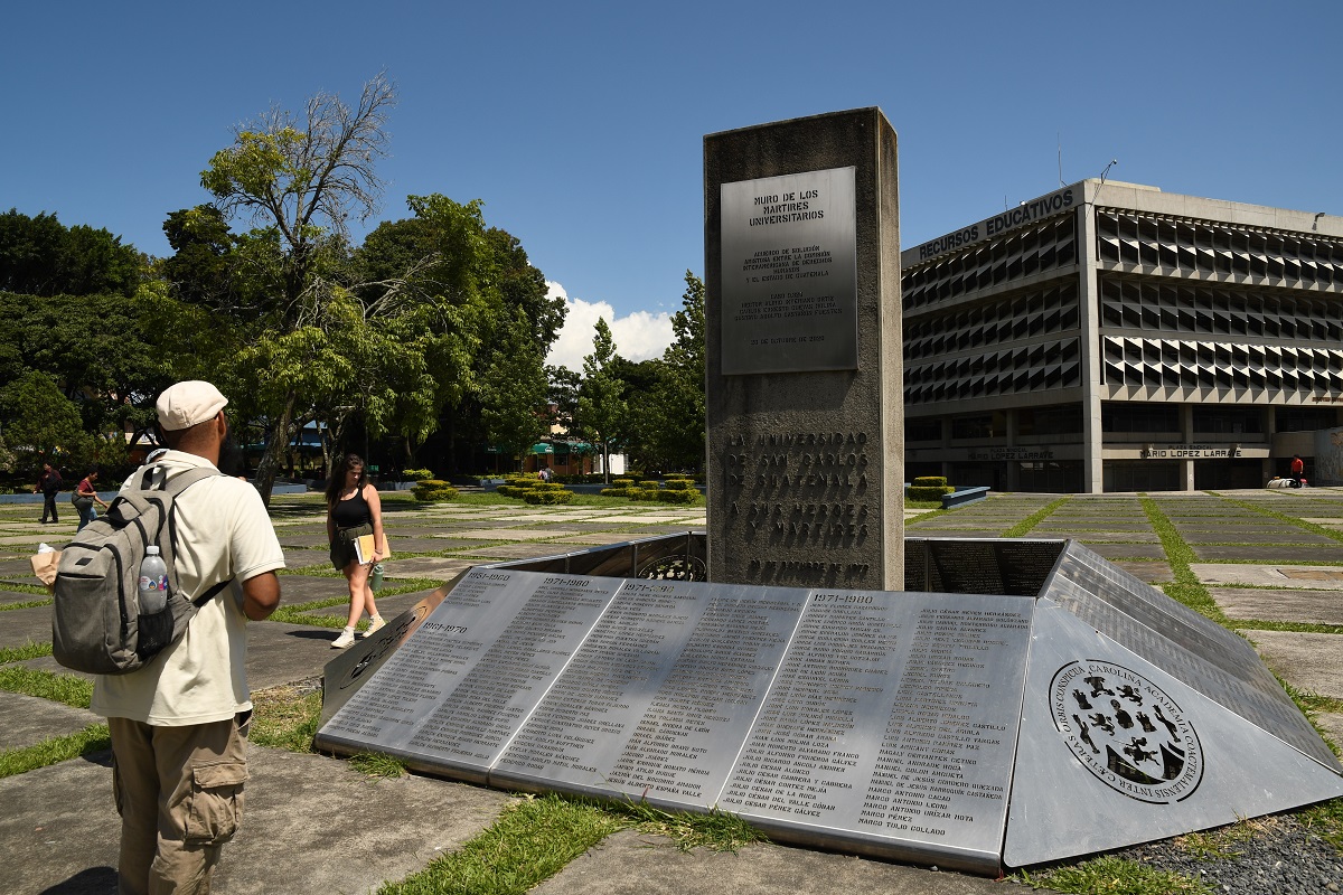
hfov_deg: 73.7
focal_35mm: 24
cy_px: 448
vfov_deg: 53.1
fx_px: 895
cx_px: 672
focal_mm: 16
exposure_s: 1/400
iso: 100
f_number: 8
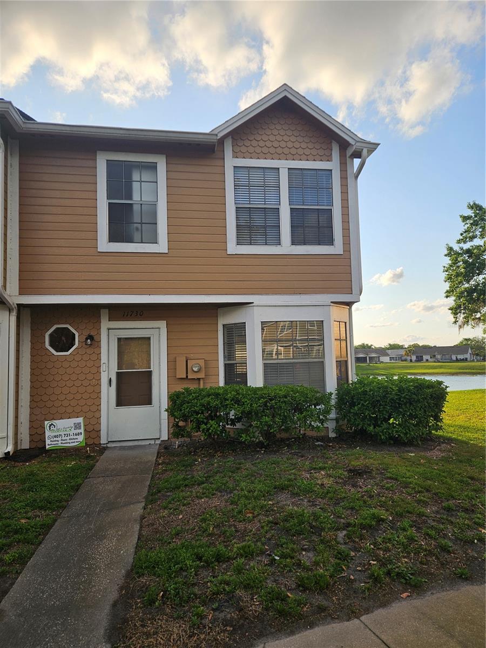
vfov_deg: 73.9
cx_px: 243
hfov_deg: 58.9
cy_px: 324
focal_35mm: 23
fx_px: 431
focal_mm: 5.4
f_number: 1.8
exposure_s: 1/1129
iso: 25
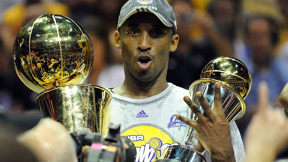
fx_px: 1779
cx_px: 136
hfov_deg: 9.3
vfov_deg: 5.2
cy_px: 87
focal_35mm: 233
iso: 2500
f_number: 2.8
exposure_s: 1/1600
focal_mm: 200
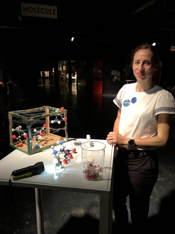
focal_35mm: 28
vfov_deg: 63.4
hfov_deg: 49.7
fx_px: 189
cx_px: 88
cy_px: 117
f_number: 1.8
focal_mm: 3.99
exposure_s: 1/17
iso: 80
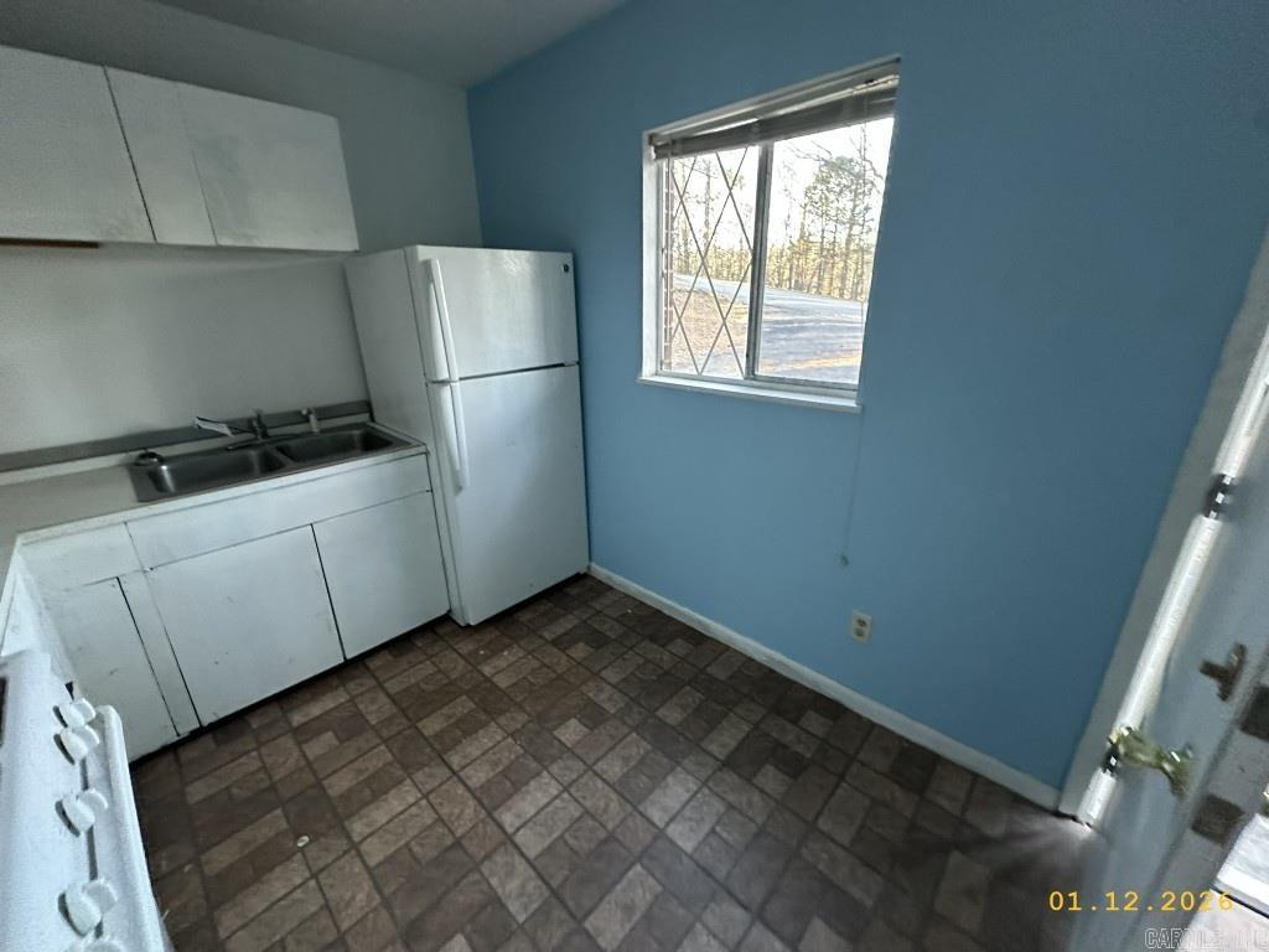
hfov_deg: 102.1
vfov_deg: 85.7
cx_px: 634
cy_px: 476
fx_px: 513
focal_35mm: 14
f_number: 2.2
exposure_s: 1/60
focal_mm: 2.22
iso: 500
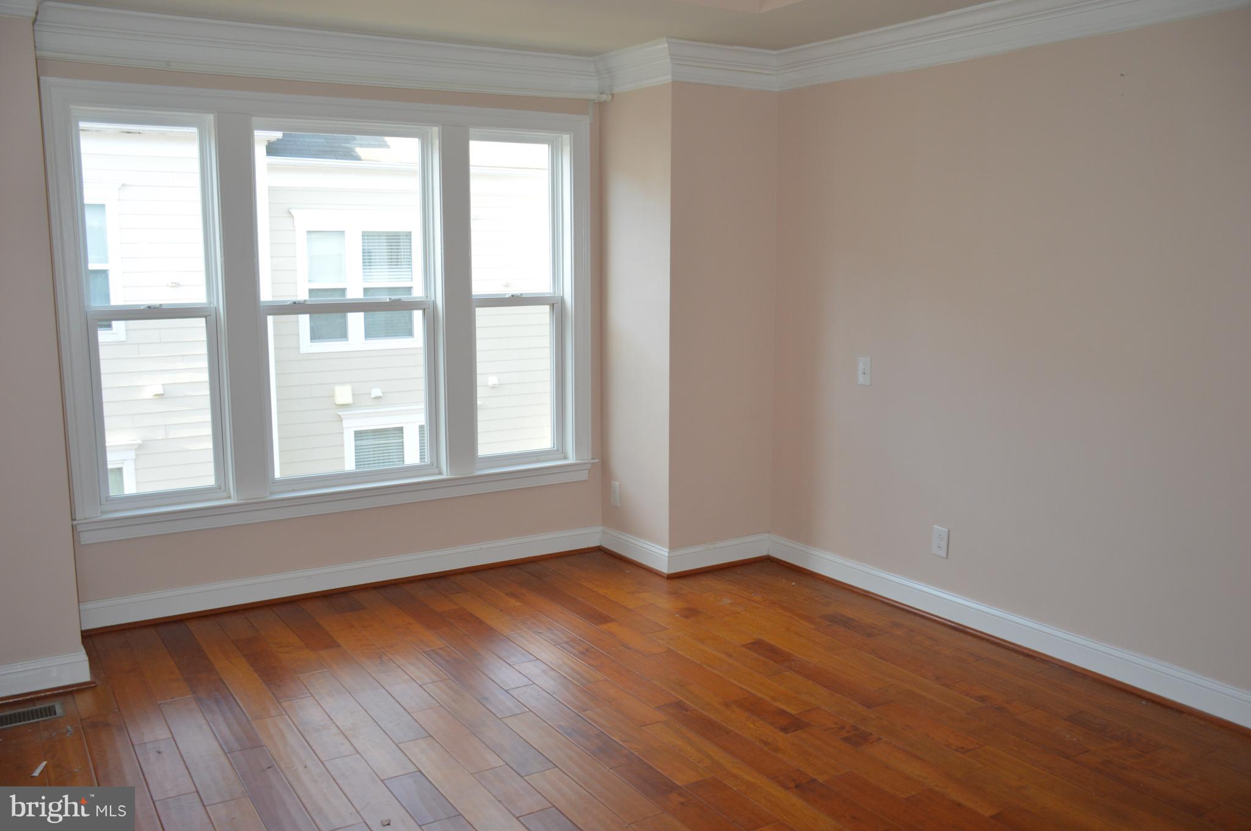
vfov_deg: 43.5
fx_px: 1041
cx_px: 626
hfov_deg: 62.0
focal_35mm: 30
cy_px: 416
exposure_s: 1/125
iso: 360
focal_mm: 20
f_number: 4
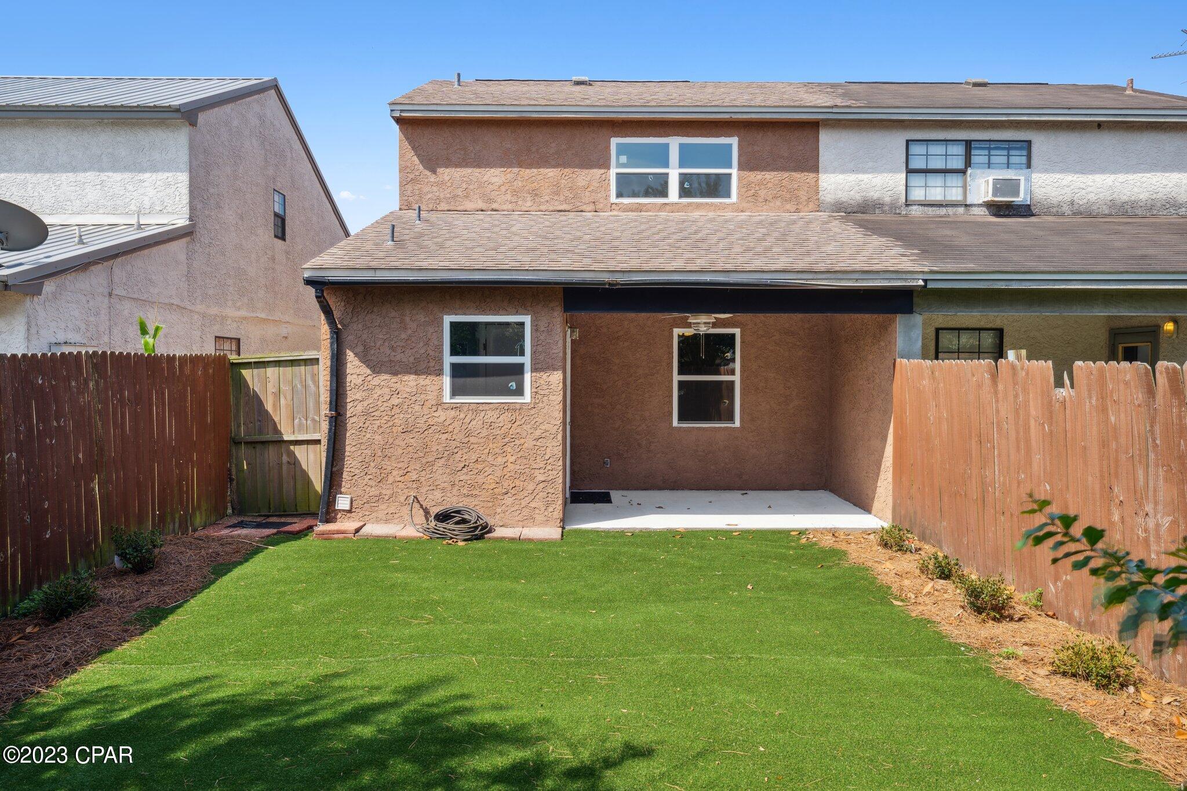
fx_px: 791
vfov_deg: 53.1
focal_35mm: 24
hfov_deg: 73.7
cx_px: 594
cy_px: 396
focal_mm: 24
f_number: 9
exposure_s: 1/160
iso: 200
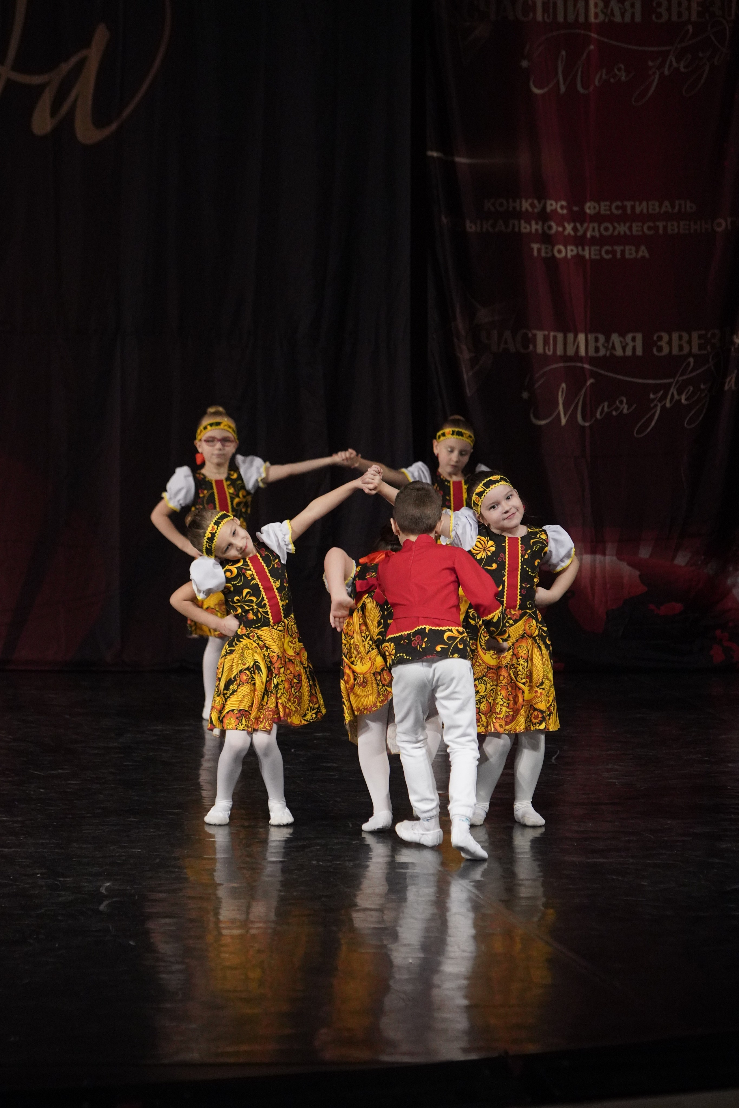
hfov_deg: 6.1
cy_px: 554
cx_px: 370
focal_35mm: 225
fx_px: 6928
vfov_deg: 9.1
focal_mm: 150
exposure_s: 1/400
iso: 3200
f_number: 3.2
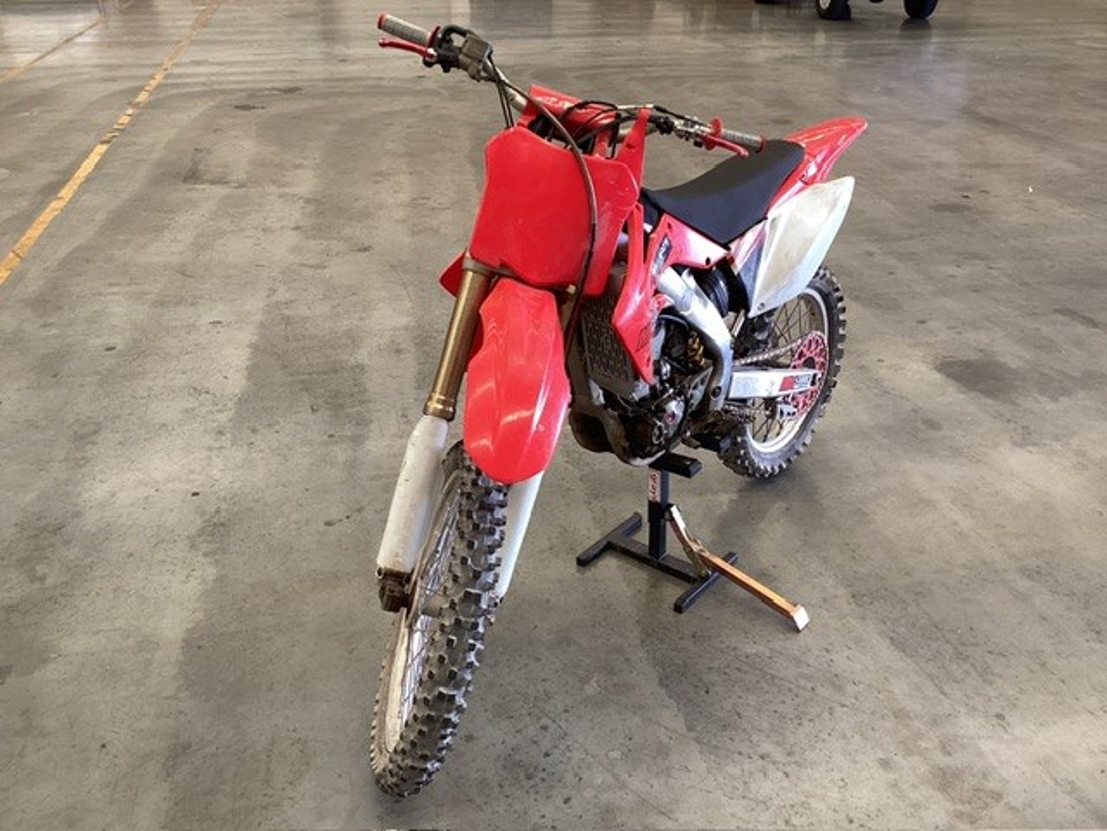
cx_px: 554
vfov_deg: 45.4
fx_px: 991
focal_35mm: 31
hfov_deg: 58.4
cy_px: 416
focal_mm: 3.3
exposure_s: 1/60
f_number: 2.4
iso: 100
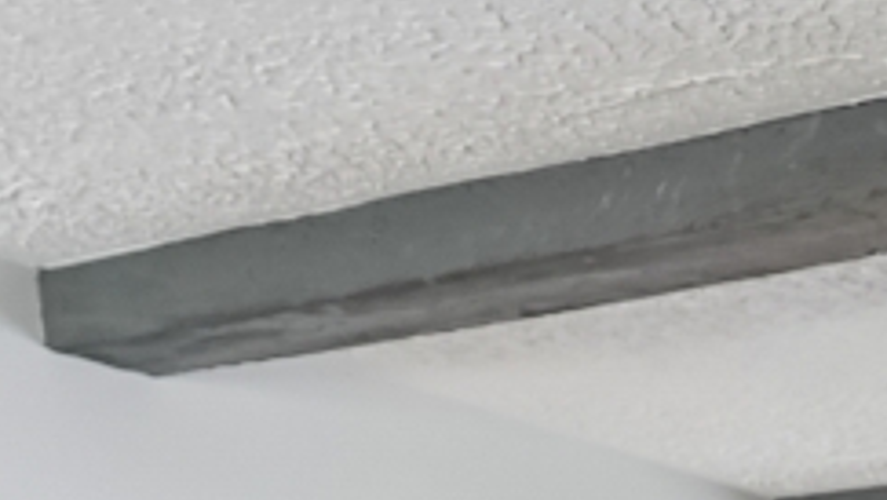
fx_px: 2918
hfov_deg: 15.0
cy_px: 1303
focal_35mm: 124
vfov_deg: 8.7
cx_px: 1602
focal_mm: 16
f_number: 8
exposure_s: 1/10
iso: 400
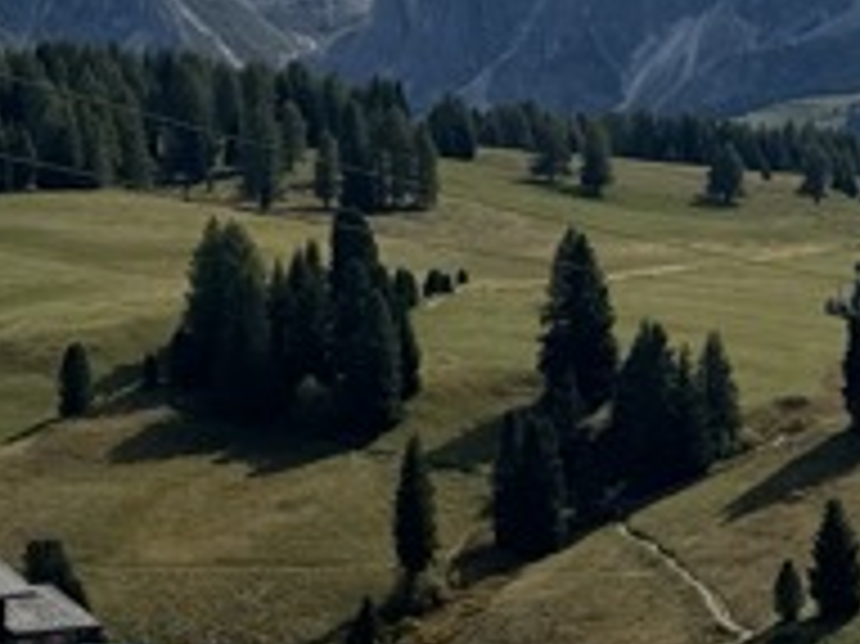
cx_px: 266
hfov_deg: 15.3
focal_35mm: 129
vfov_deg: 11.3
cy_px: -45
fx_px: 3203
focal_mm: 6.76
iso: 80
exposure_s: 1/10417
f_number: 1.78
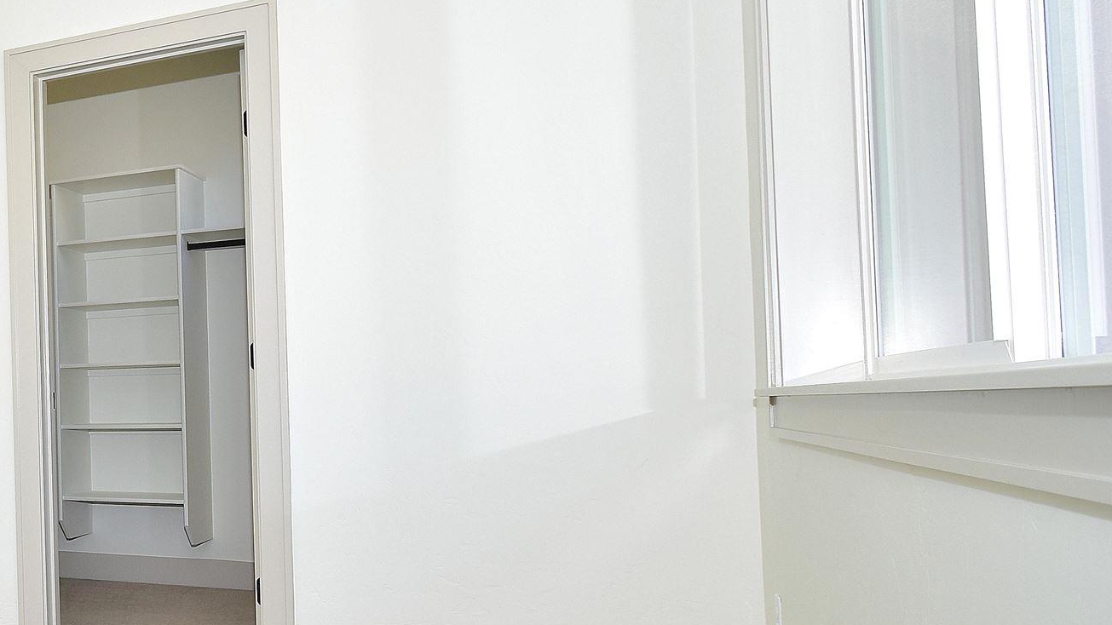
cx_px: -148
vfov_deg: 31.9
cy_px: 376
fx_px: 1091
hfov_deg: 41.4
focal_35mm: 37
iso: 200
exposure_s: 1/125
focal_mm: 10
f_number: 5.6
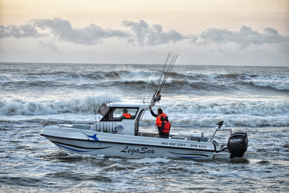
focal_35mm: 135
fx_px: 1084
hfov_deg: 15.2
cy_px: 96
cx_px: 144
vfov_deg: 10.2
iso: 400
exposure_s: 1/160
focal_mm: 90
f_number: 4.5
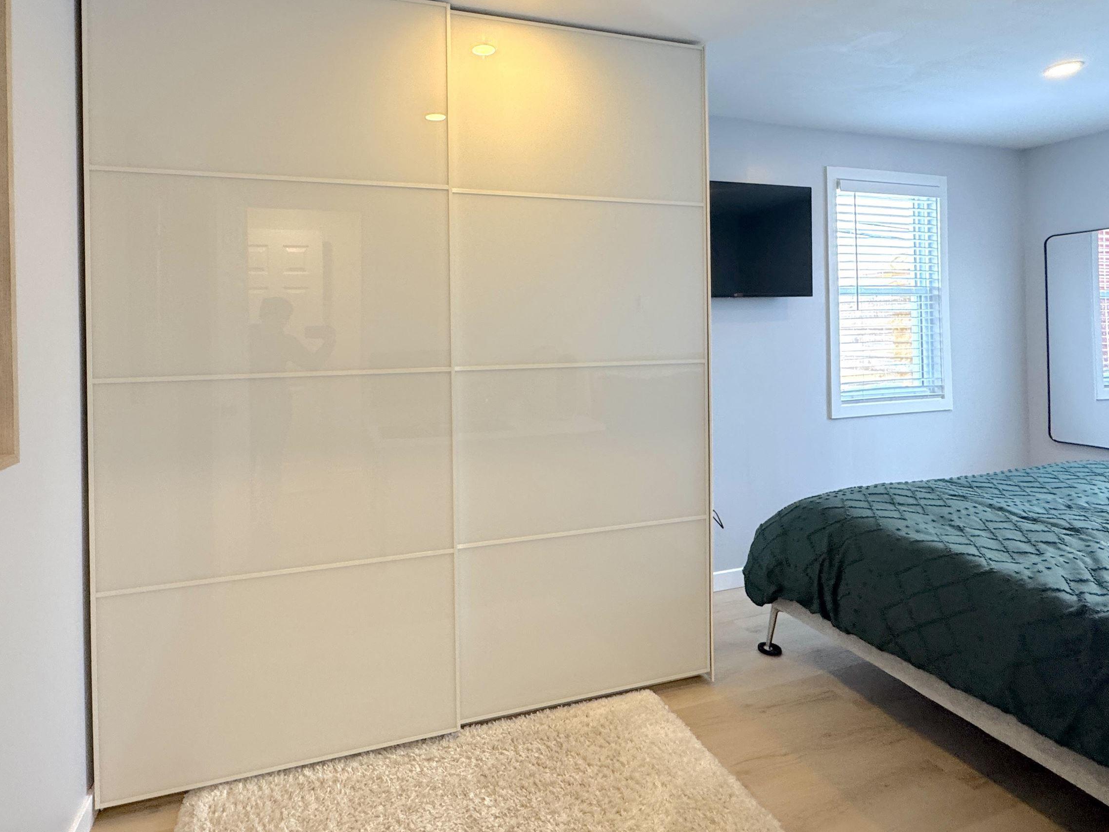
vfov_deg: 67.9
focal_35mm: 19
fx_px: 609
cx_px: 492
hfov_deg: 84.3
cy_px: 328
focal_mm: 2.22
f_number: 2.2
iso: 200
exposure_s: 1/60
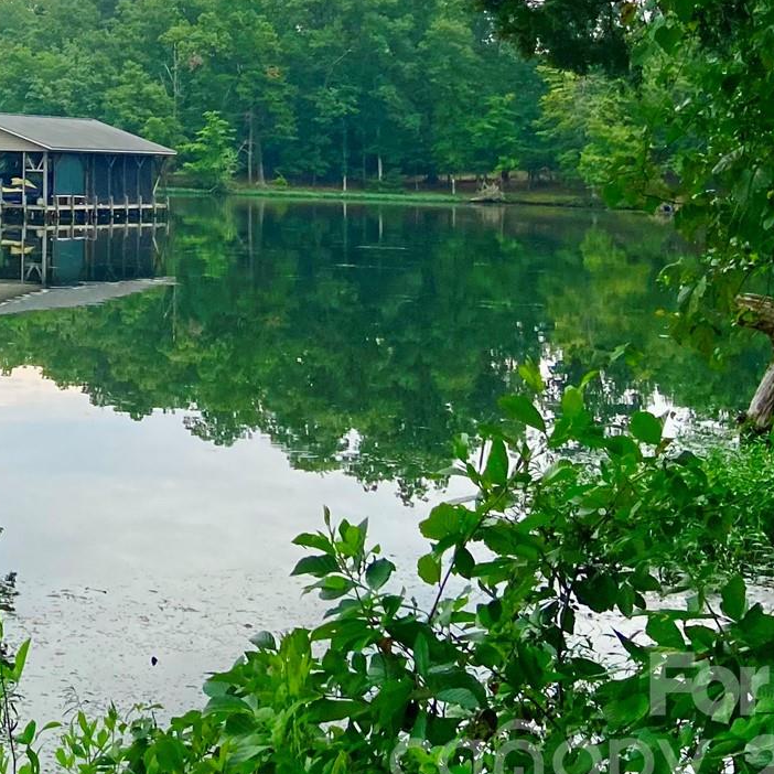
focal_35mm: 67
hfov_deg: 23.8
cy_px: 12
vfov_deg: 24.6
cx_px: -116
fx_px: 1695
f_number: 1.8
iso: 100
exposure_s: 1/121
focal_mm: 4.25
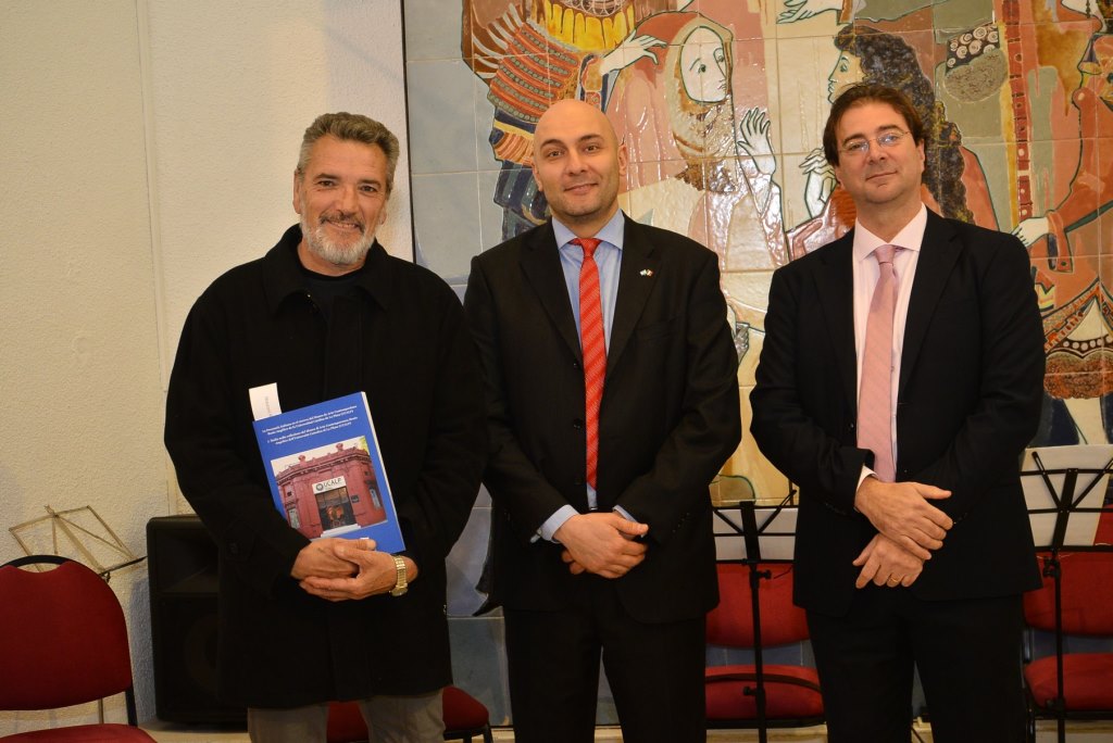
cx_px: 556
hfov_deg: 34.5
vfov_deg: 23.4
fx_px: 1794
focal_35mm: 58
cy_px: 372
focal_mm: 58
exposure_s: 1/60
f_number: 6.3
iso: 1600
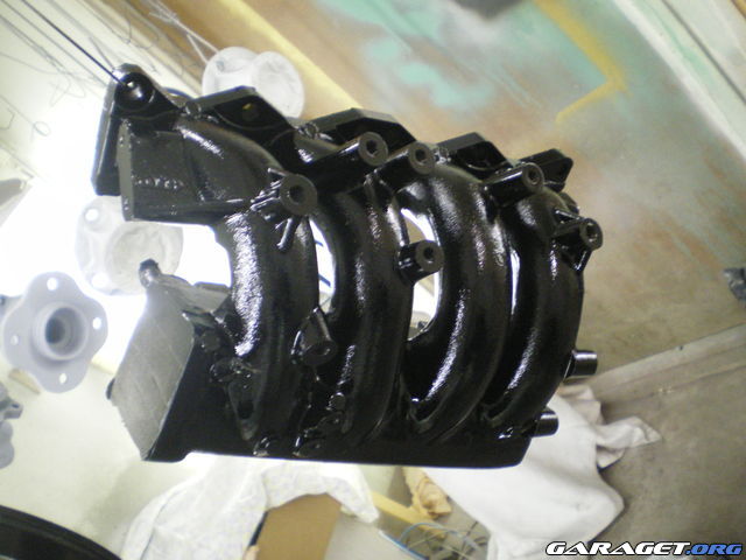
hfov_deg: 49.0
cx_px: 373
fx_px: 819
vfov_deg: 37.7
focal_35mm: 38
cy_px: 280
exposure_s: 1/25
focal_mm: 6.3
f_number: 3.1
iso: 400
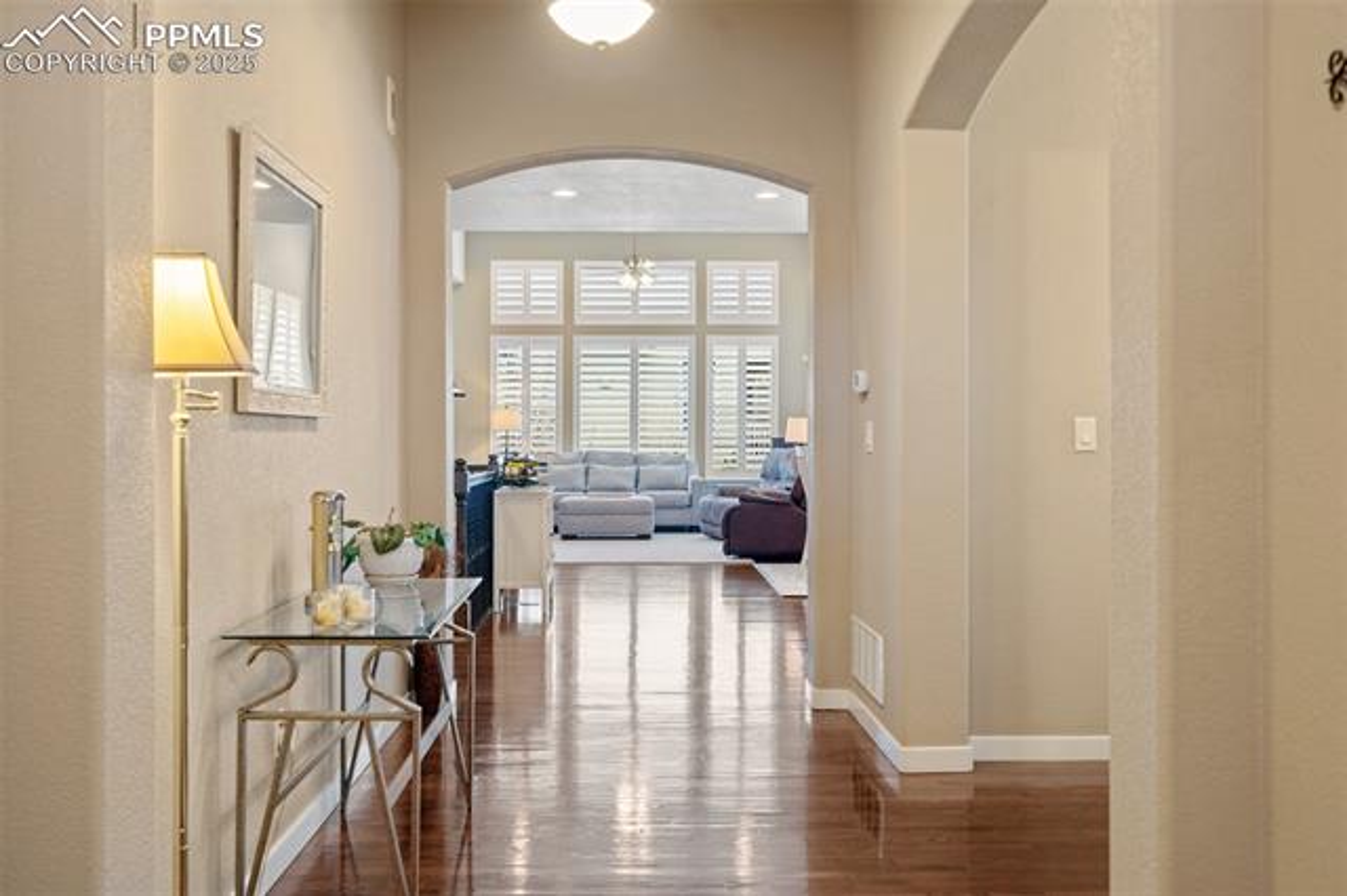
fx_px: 1309
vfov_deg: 37.8
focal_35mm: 35
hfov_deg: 54.5
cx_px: 674
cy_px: 448
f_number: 6.7
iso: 100
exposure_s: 3
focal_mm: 35
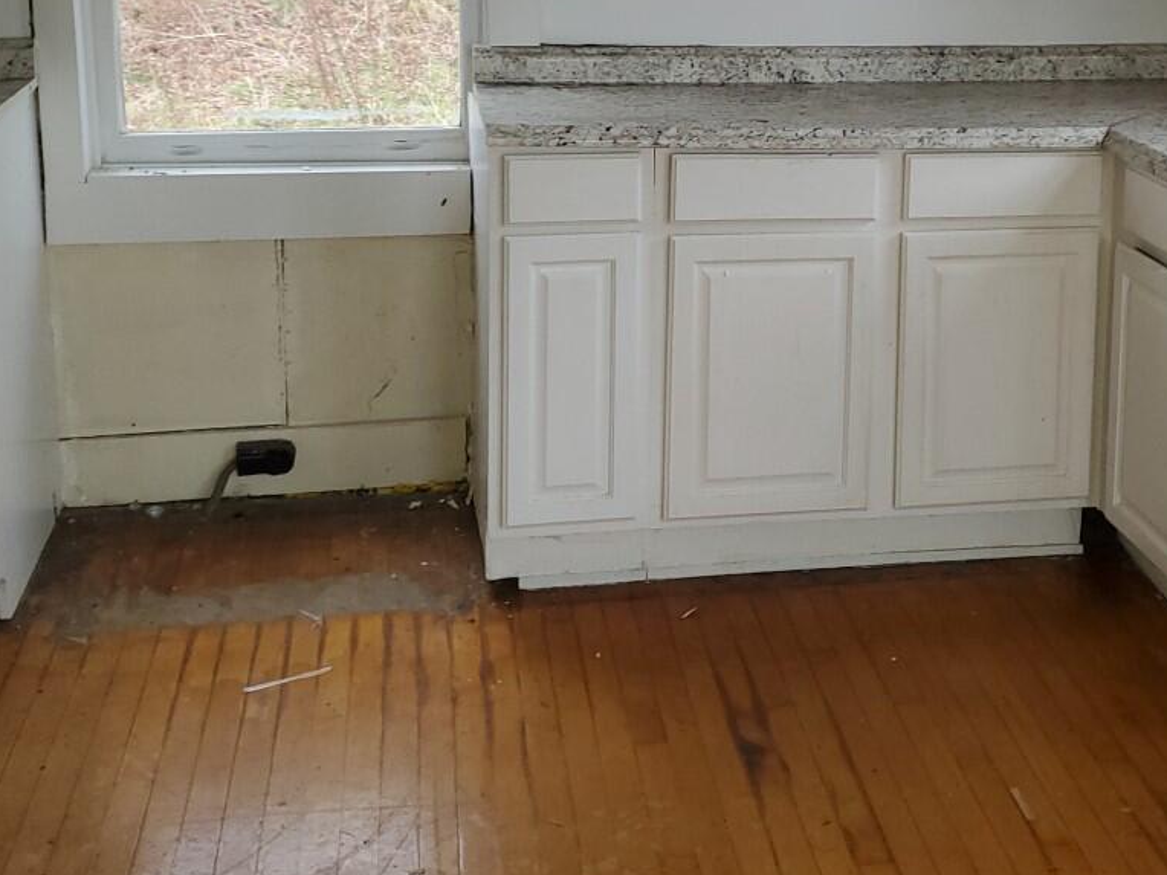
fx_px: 1652
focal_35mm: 49
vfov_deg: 28.8
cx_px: 773
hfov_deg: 38.5
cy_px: 127
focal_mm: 4.3
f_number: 1.5
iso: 100
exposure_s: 1/50
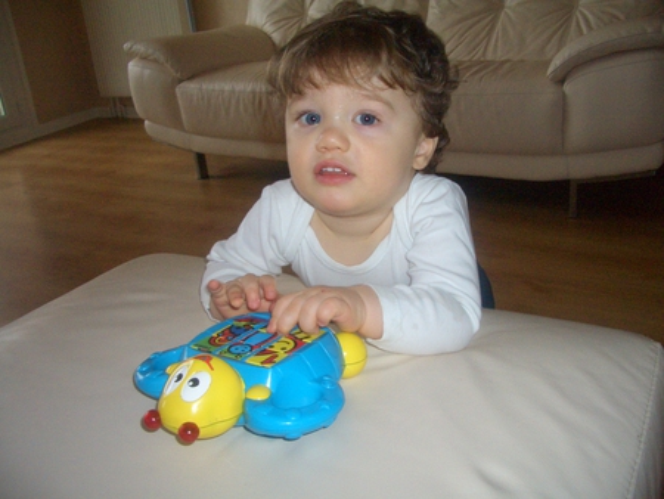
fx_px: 672
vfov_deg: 40.7
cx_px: 332
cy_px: 250
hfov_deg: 52.6
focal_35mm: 35
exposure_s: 1/60
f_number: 2.6
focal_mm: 5.8
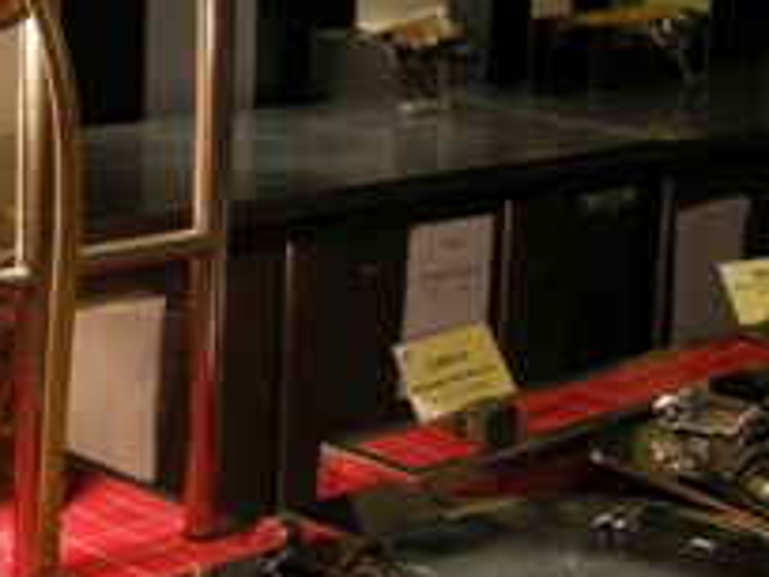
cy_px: 168
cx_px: 4
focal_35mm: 84
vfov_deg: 17.5
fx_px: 1866
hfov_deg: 22.4
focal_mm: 7.5
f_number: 2.7
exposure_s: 1/30
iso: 200
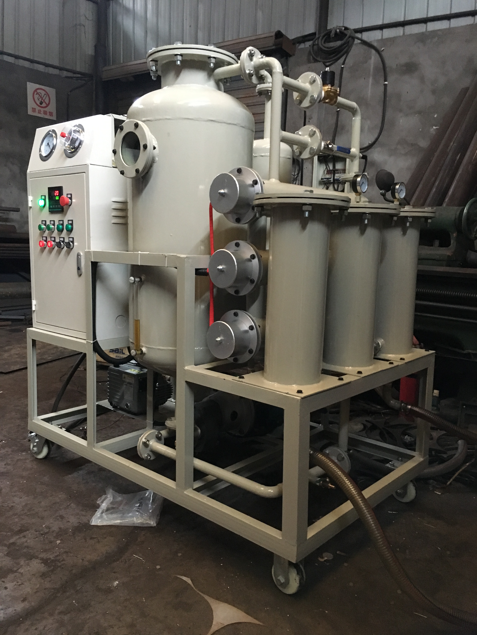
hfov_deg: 48.2
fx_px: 533
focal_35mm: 29
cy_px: 318
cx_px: 238
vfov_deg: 61.7
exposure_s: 1/17
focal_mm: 4.15
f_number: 2.2
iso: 250
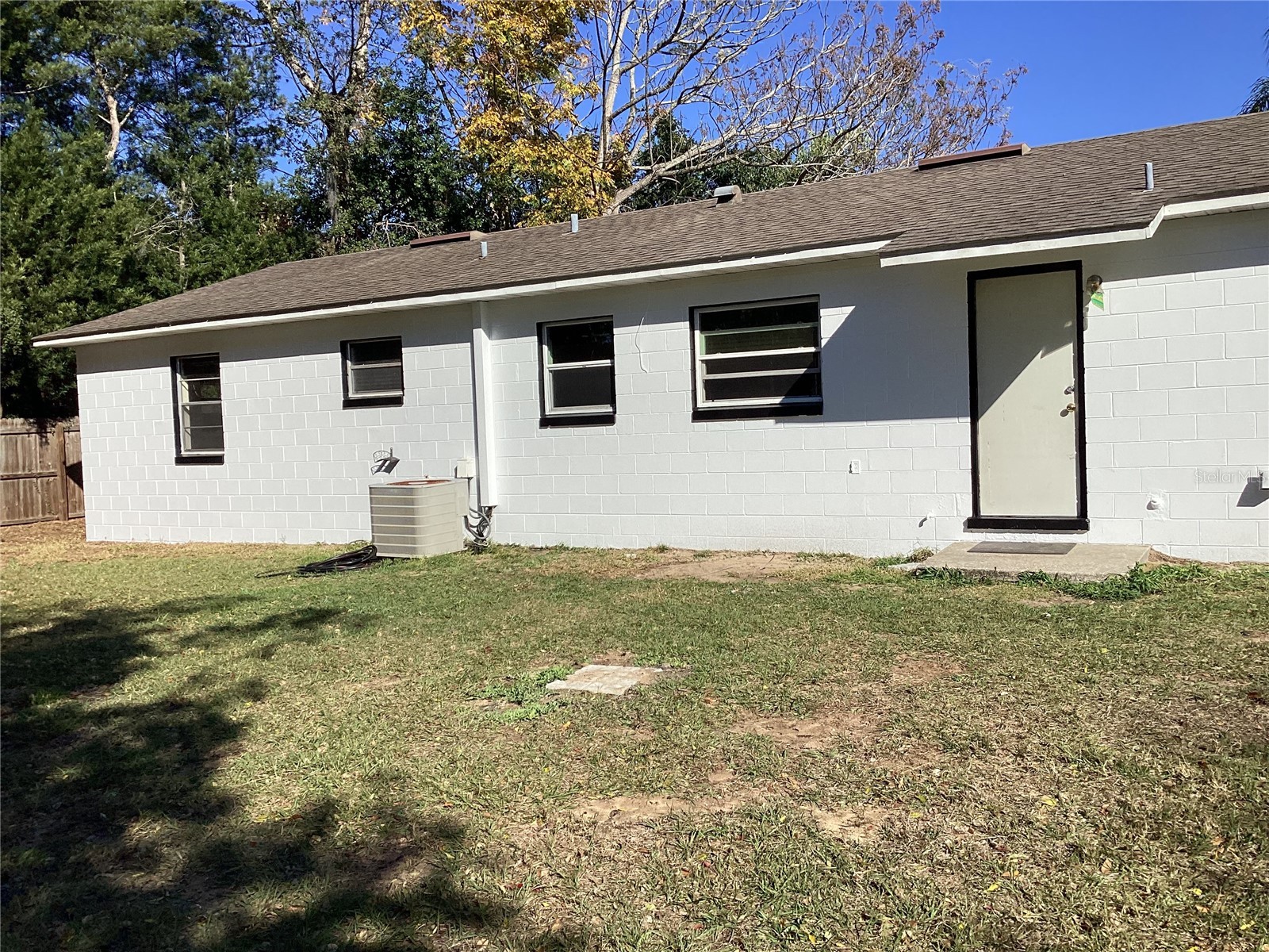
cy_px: 476
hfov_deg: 58.4
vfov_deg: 45.4
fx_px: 1136
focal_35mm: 31
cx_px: 634
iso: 25
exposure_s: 1/2203
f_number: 2.4
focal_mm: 3.3
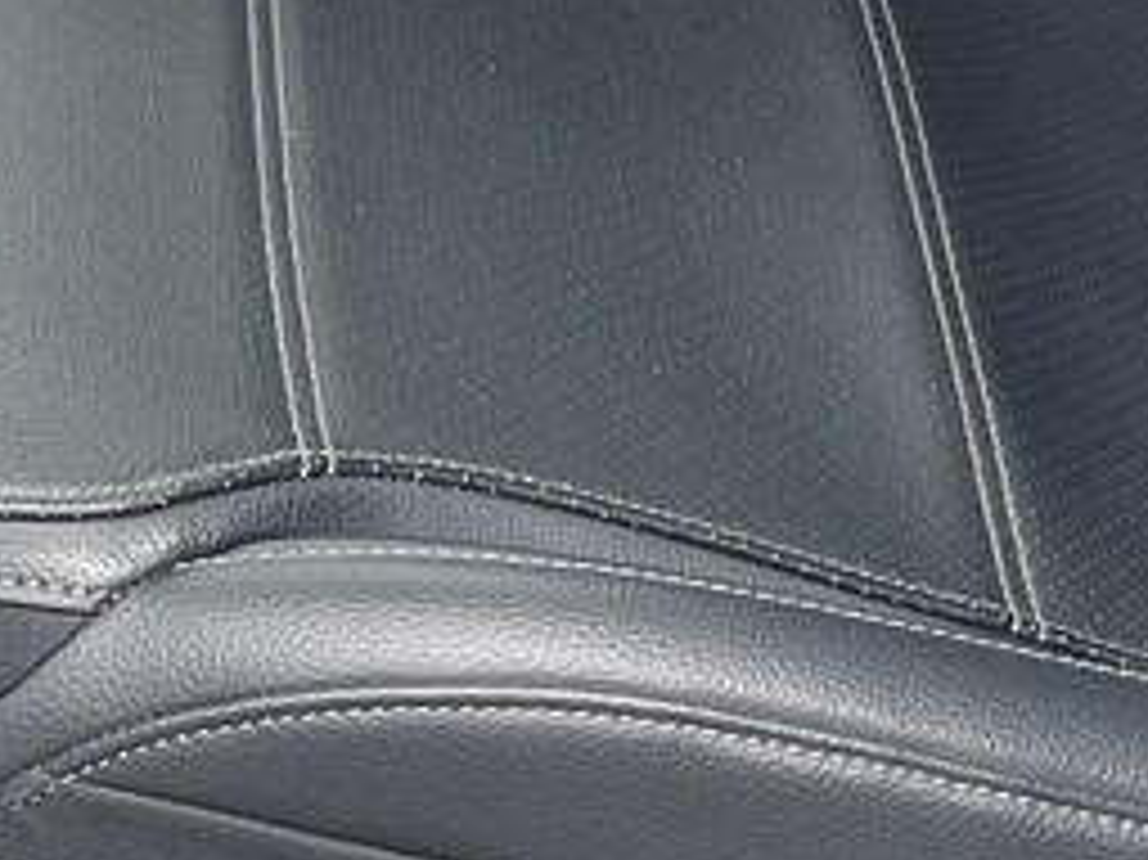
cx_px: 99
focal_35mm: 147
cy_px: -1157
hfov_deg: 13.3
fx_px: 4873
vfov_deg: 9.1
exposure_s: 1/122
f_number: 1.6
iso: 50
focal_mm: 5.1
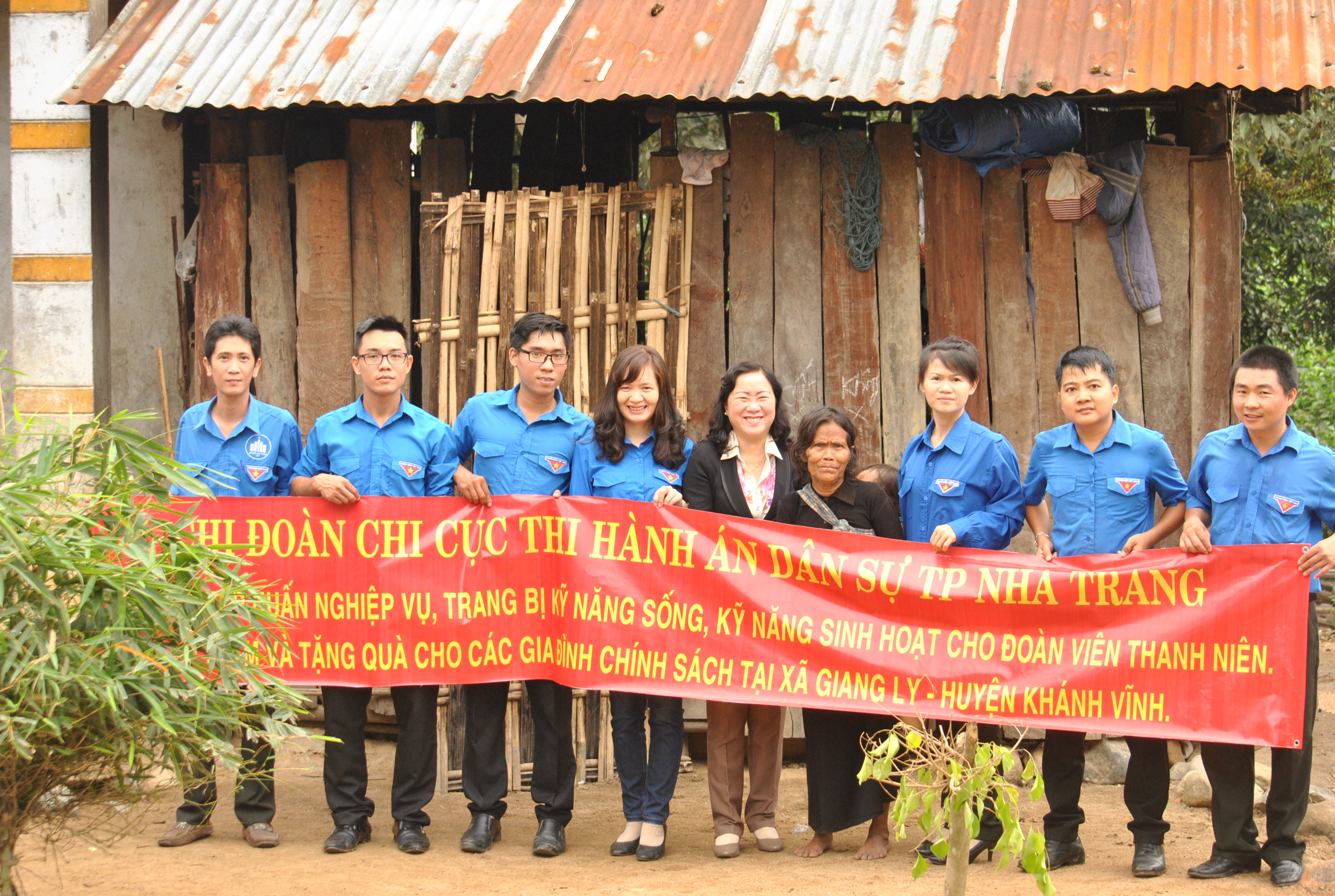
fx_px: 3066
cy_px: 448
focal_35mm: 82
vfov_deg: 16.6
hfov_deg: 24.6
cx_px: 668
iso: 400
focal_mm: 55
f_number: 6.3
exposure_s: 1/125
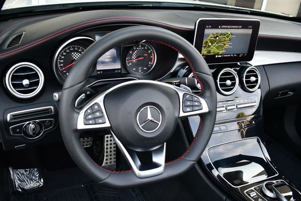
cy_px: 100
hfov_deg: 53.1
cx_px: 150
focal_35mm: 36
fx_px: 301
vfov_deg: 36.9
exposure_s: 1/250
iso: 400
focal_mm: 18
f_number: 3.5
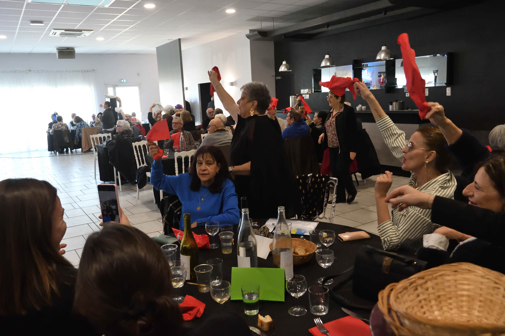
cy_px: 168
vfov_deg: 46.4
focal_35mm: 28
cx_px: 252
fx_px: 393
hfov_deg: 65.5
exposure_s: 1/200
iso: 5000
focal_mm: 19
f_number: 5
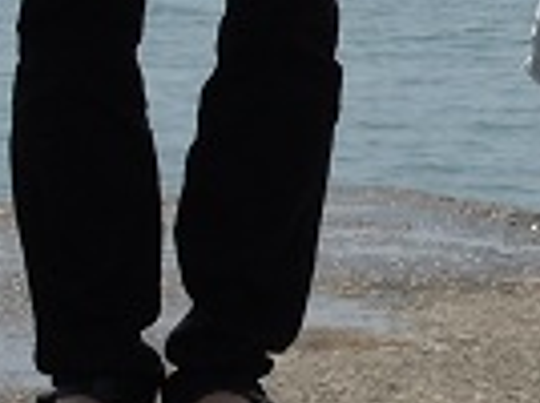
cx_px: 737
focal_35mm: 301
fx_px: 4687
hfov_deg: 6.5
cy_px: -480
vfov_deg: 4.8
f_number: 5
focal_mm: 11.2
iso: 100
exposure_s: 1/800
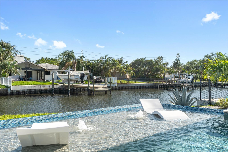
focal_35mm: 35
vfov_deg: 37.8
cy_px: 76
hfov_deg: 54.4
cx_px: 114
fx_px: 222
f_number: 9
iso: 250
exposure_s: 1/250
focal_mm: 35
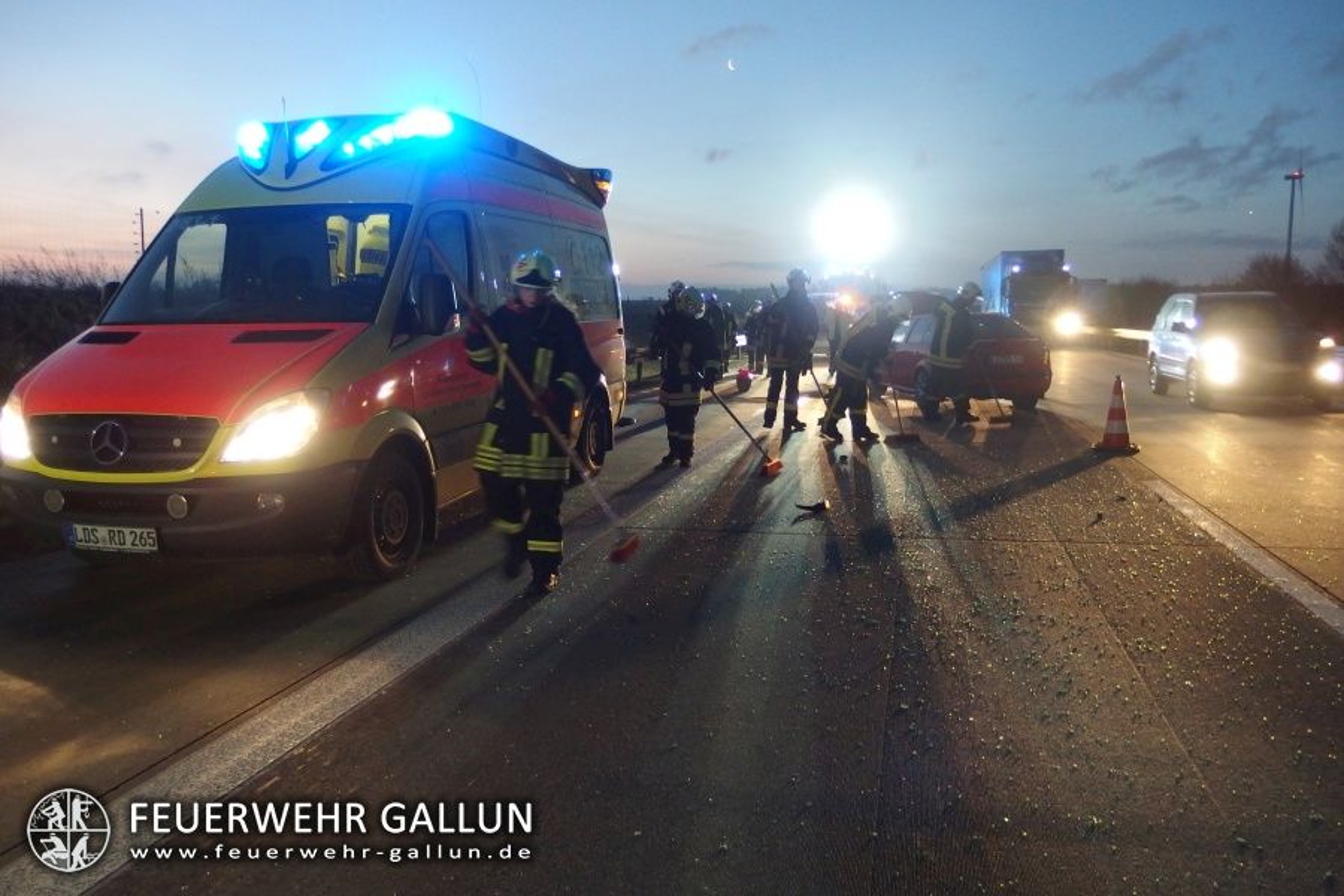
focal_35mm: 26
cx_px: 672
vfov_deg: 49.6
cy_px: 448
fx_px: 971
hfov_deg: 69.4
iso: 500
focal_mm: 4.7
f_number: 1.8
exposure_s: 1/30
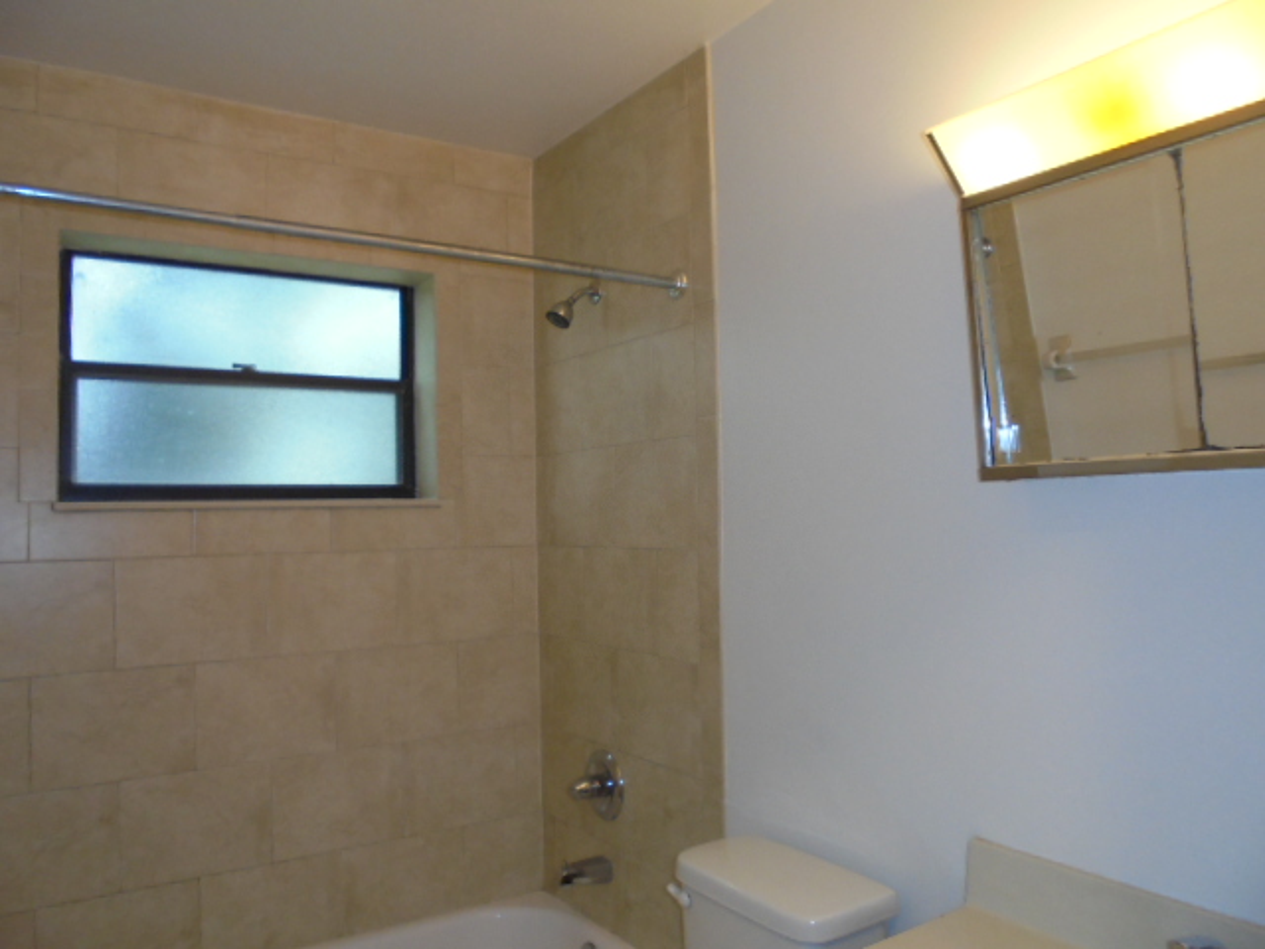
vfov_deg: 53.1
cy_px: 474
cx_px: 632
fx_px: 950
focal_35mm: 26
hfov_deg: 67.3
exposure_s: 1/30
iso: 200
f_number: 3.5
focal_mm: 4.6
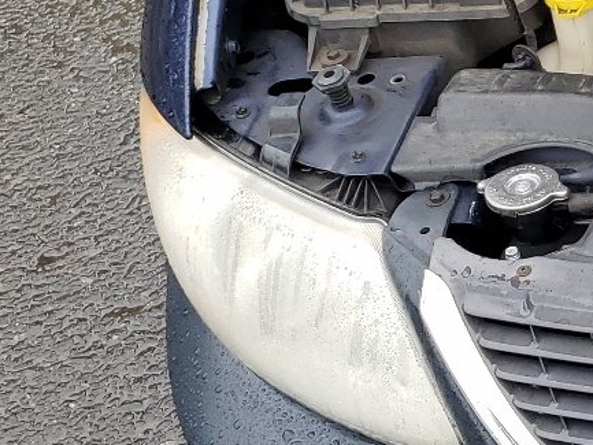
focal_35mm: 96
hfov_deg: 16.9
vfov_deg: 15.3
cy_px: 116
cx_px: 1072
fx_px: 1645
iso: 50
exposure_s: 1/455
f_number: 1.5
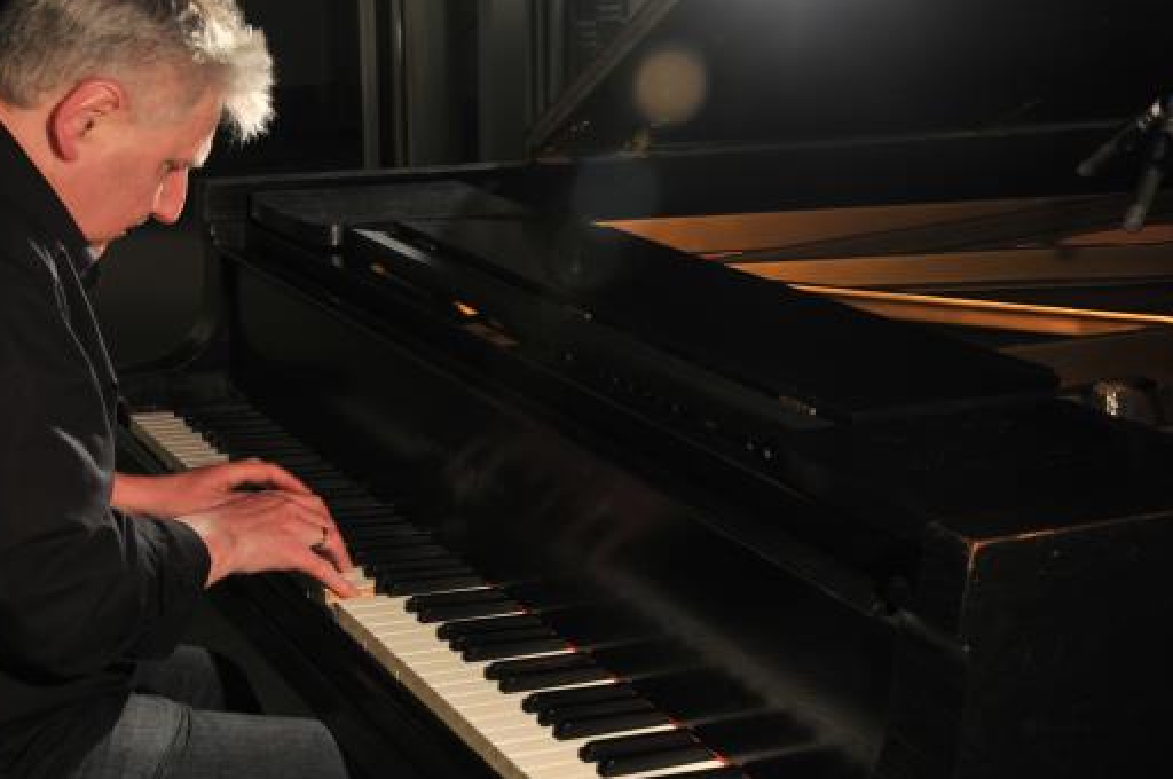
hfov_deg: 33.4
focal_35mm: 60
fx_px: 1953
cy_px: 370
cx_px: 522
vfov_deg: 22.6
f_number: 6.3
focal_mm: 32
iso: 400
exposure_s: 1/30
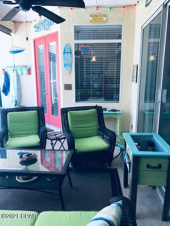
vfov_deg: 63.4
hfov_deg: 49.7
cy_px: 113
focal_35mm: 28
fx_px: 183
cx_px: 85
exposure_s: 1/120
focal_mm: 3.99
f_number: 1.8
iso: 20
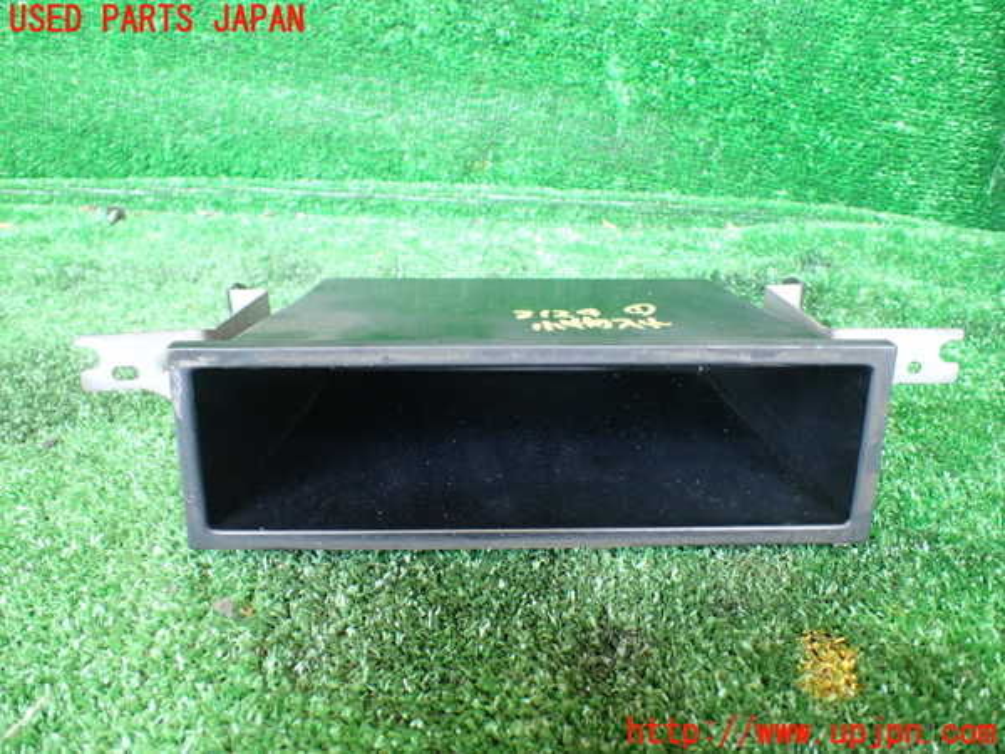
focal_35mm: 30
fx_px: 871
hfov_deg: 60.0
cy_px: 377
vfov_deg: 46.8
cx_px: 502
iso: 800
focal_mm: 5.4
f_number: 2.3
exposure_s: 1/100
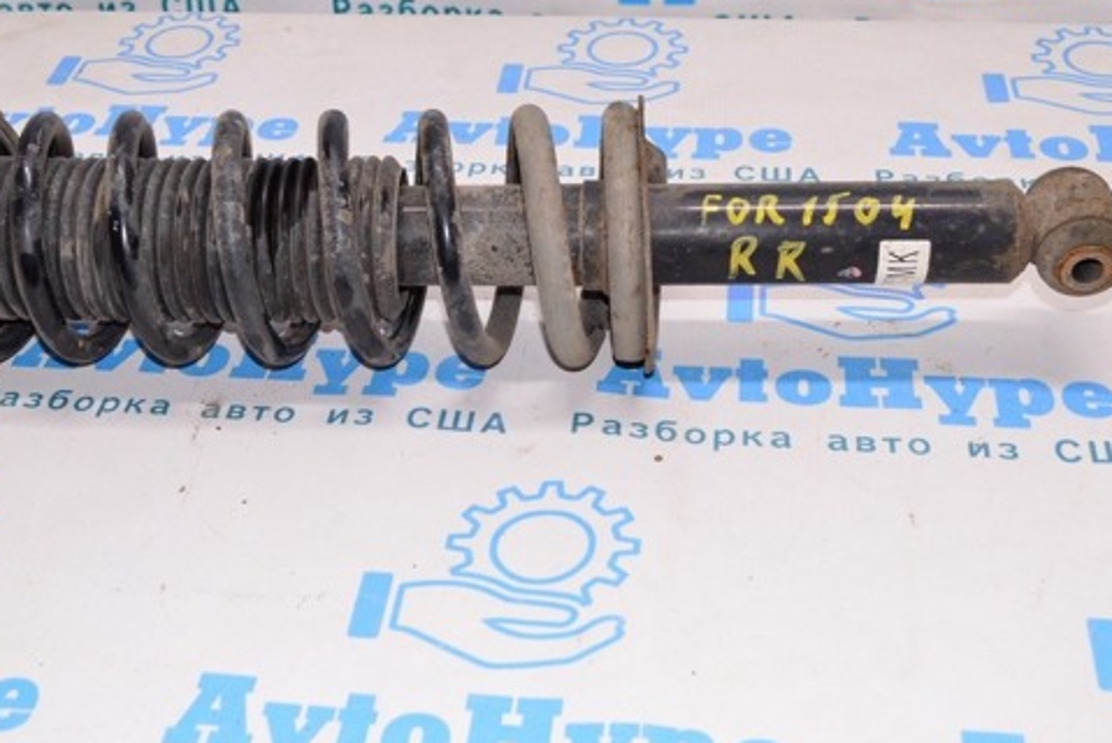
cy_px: 326
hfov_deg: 35.5
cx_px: 450
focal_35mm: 56
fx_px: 1731
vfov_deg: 24.2
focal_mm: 28
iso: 1600
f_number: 8
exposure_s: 1/80
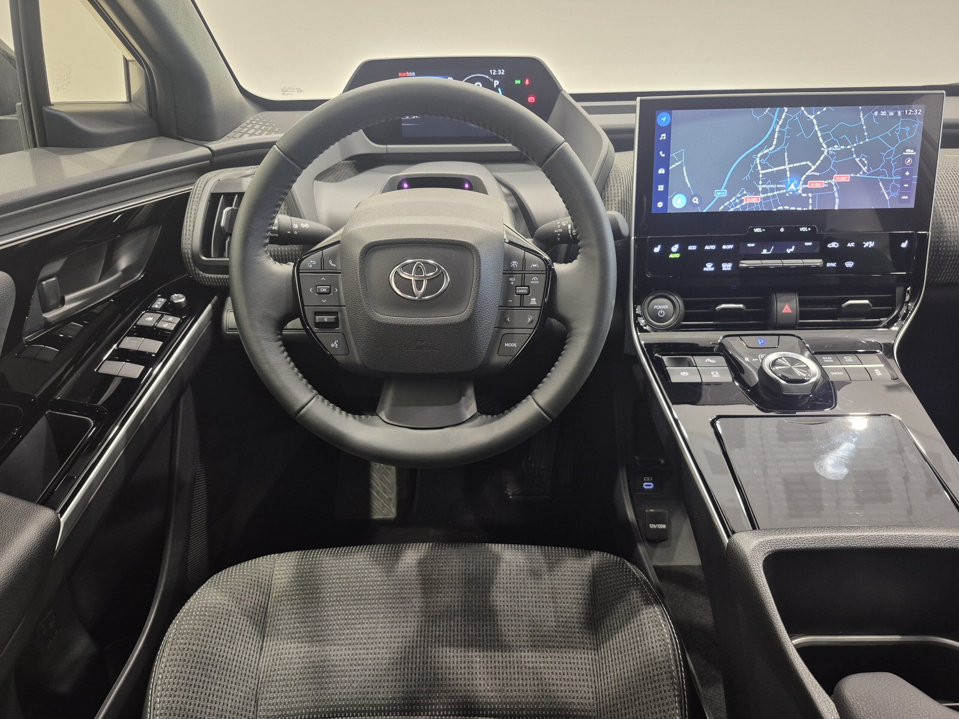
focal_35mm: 23
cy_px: 360
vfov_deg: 58.9
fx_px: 637
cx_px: 480
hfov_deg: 73.9
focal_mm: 5.4
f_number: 1.8
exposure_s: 1/30
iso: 400
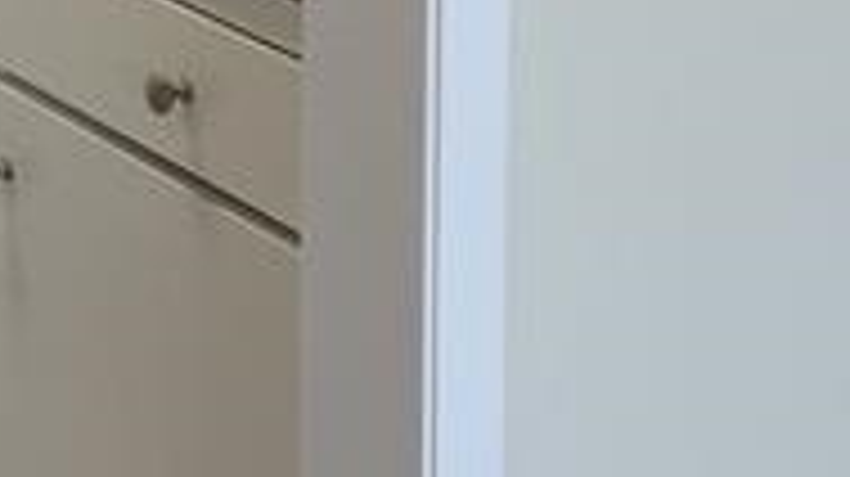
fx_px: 3649
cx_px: -769
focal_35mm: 162
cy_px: -648
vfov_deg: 7.1
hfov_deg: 12.0
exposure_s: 1/120
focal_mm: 4.2
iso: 50
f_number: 1.6
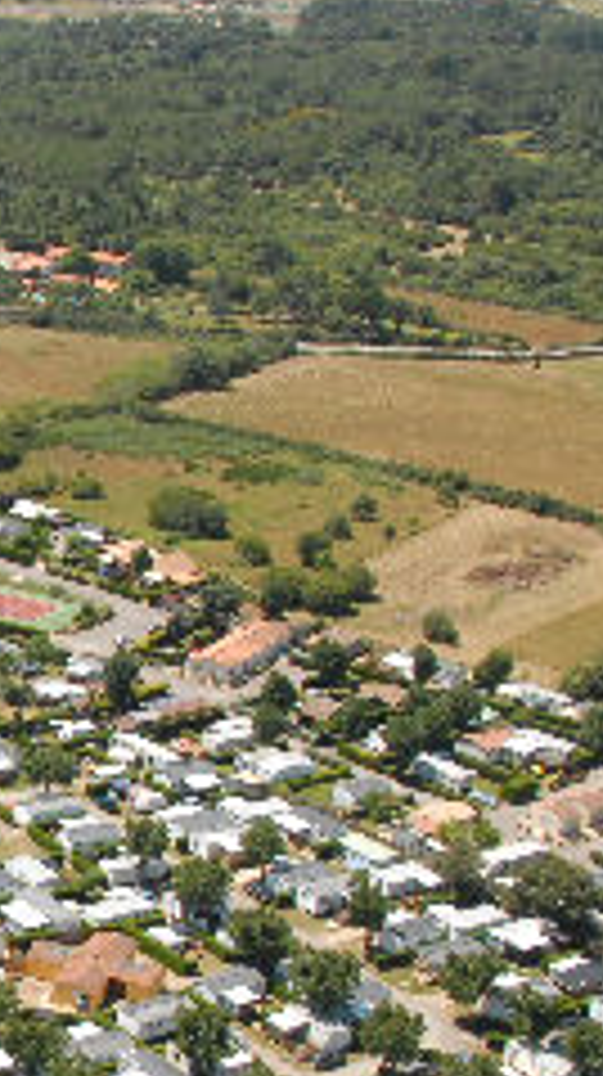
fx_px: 2365
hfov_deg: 13.0
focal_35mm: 83
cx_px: -513
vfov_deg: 25.4
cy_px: 750
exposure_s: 1/500
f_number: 8
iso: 320
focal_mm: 18
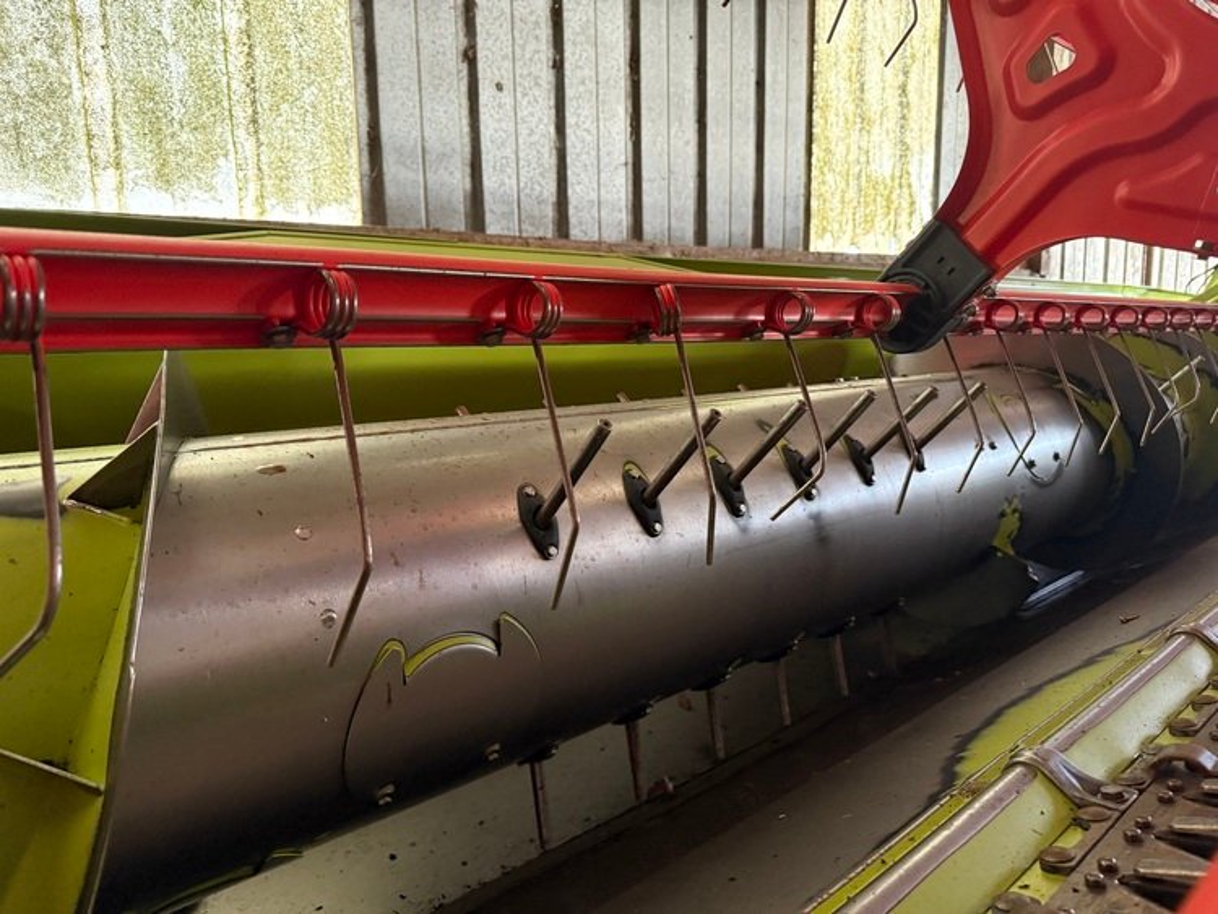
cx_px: 609
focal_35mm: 24
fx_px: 845
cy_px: 457
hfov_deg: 71.6
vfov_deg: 56.8
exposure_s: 1/60
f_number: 1.78
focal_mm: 6.76
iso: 640
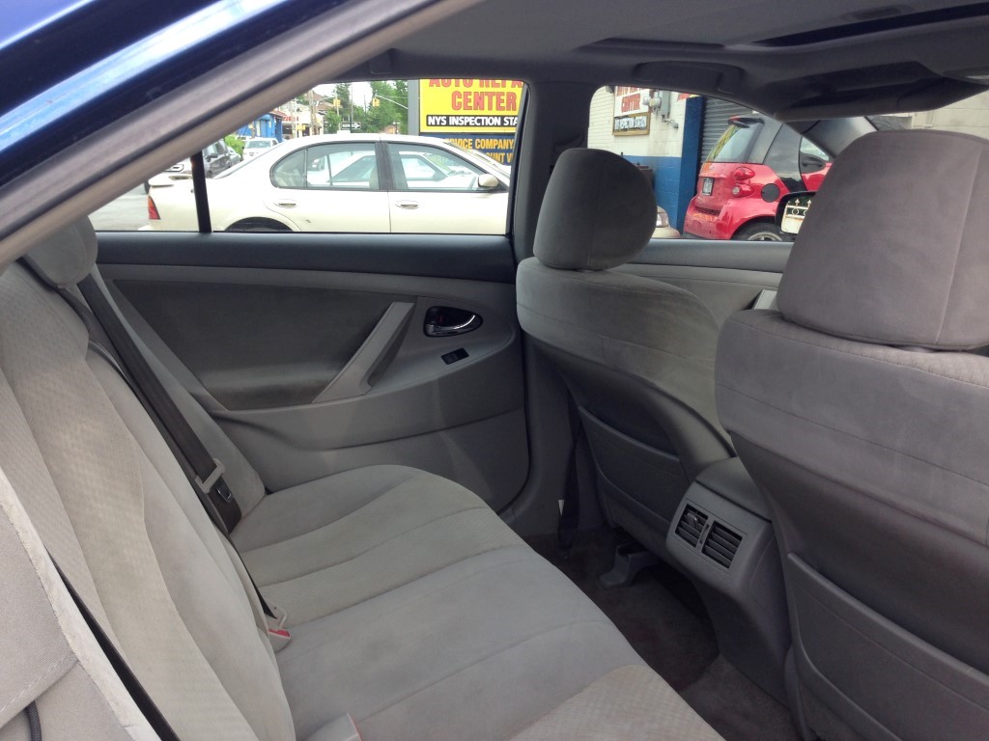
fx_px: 943
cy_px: 370
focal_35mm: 33
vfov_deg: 42.9
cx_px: 494
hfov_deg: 55.4
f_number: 2.4
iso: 50
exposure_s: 1/140
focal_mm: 4.12
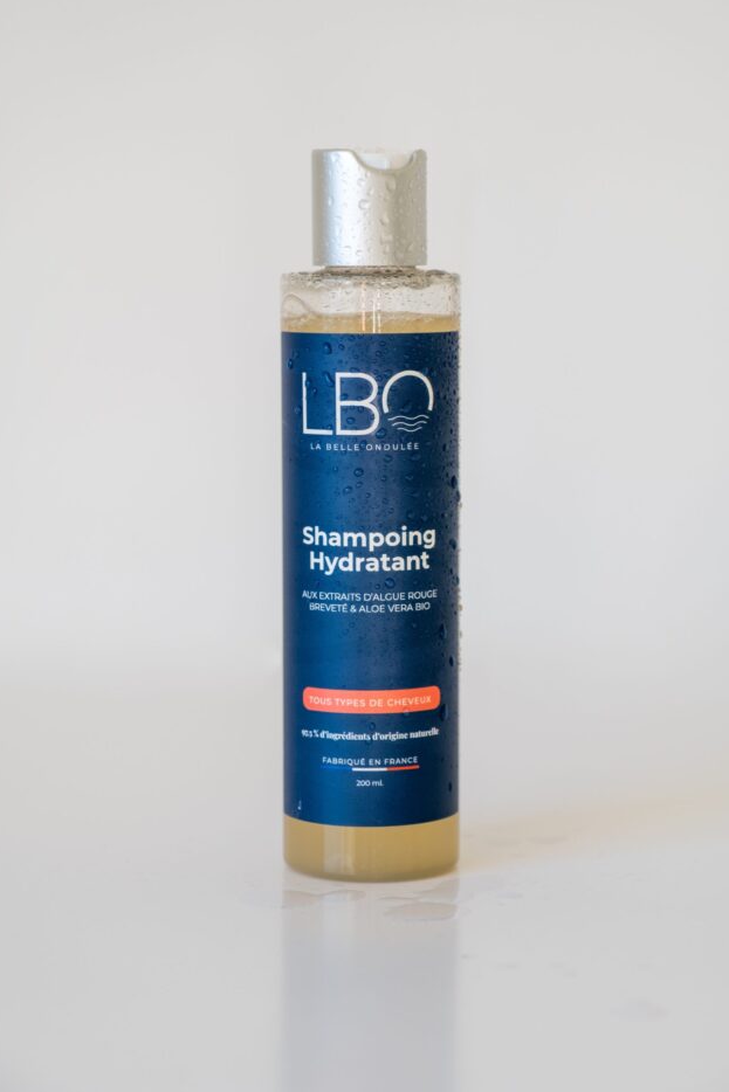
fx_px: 2763
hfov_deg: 15.0
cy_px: 517
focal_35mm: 91
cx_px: 391
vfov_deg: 22.4
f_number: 4
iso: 160
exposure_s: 1/110
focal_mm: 55
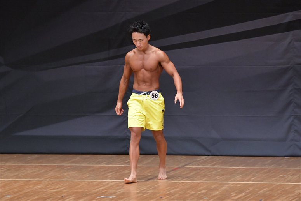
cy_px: 100
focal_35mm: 285
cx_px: 150
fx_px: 2382
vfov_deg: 4.8
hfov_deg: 7.2
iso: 6400
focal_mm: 190
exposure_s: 1/400
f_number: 5.6
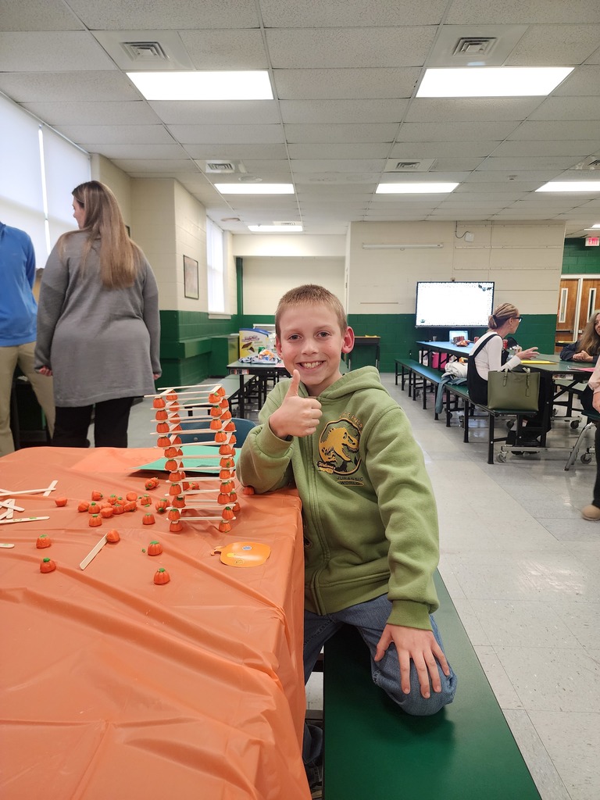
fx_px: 532
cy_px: 400
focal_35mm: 23
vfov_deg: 73.9
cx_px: 300
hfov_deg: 58.9
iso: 400
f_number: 1.8
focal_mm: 6.4
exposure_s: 1/120
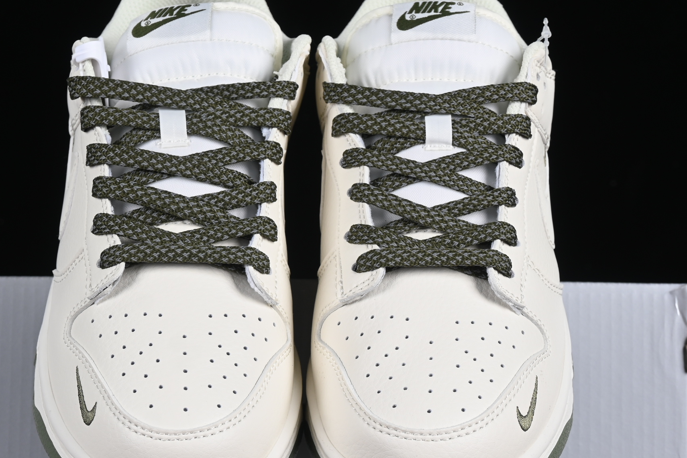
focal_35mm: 122
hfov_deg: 16.8
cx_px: 316
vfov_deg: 11.2
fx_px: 2328
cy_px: 294
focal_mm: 50
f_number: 8
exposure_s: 1/100
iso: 160
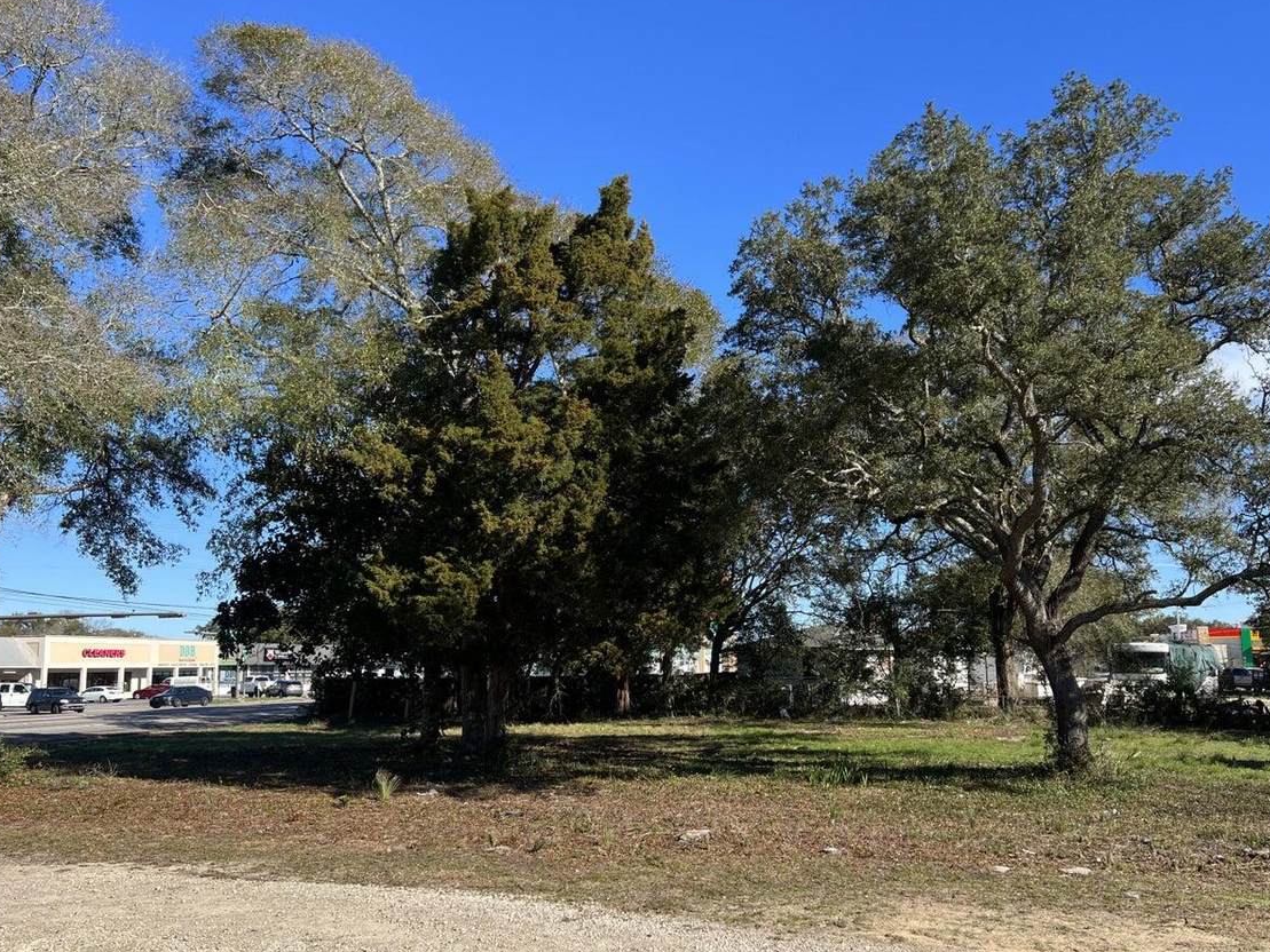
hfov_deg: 59.8
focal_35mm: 30
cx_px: 701
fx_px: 1101
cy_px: 533
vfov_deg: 46.7
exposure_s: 1/2252
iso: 50
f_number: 1.5
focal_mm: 5.7
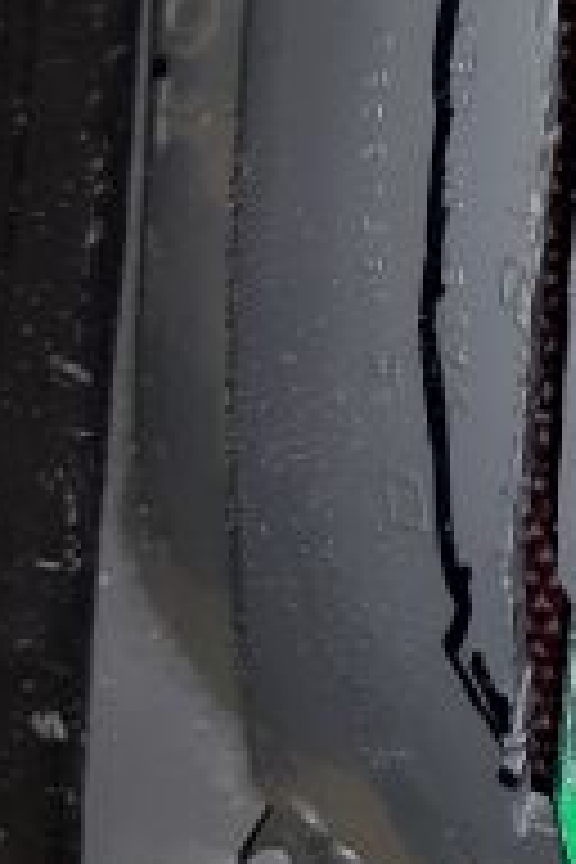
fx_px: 3216
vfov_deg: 15.1
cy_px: 63
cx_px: 1251
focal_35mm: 134
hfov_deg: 9.4
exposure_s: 1/174
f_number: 1.9
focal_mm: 3.7
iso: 40
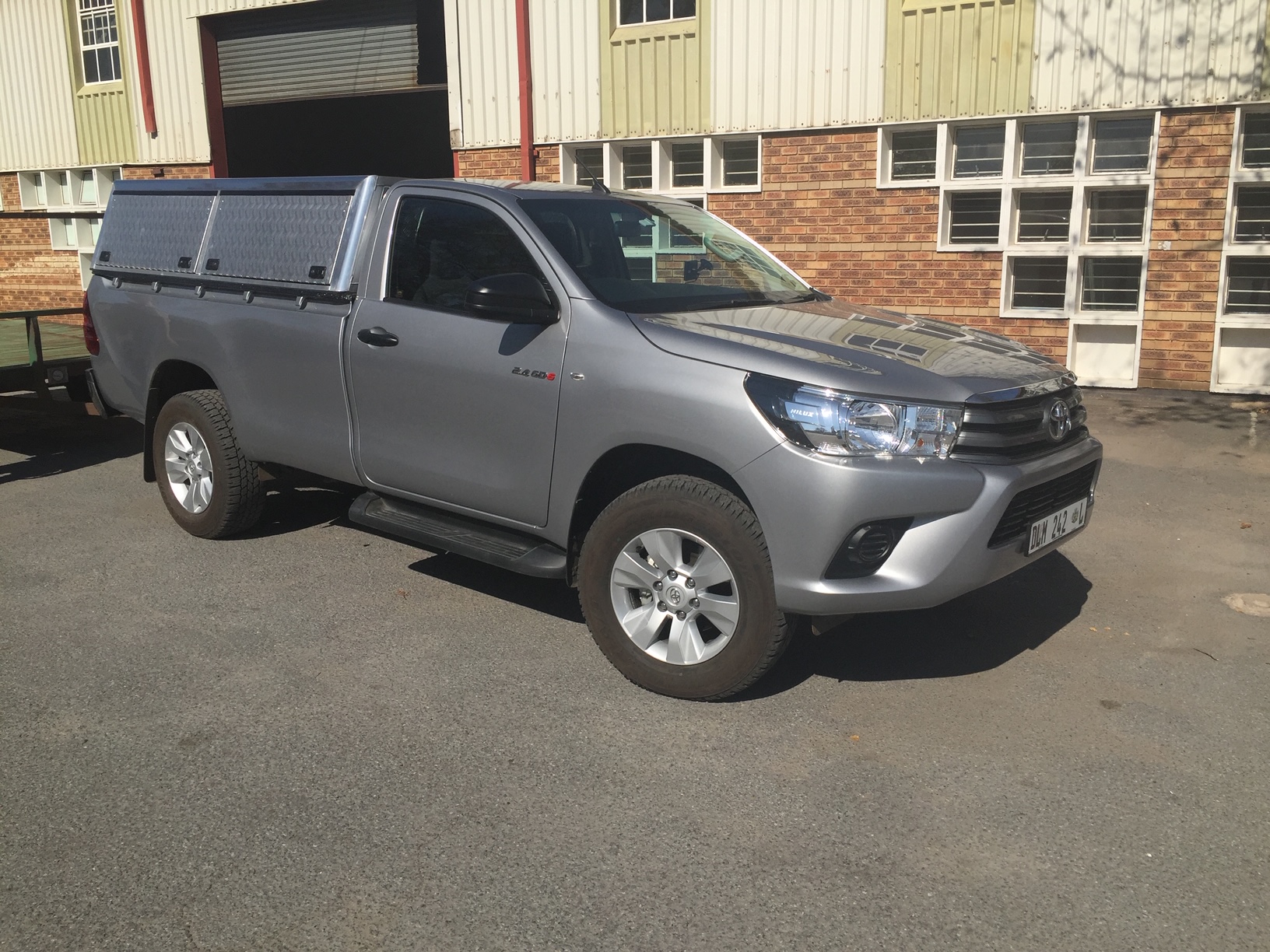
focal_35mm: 29
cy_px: 476
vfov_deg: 48.2
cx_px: 635
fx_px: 1064
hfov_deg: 61.7
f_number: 2.2
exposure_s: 1/3597
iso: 32
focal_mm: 4.15
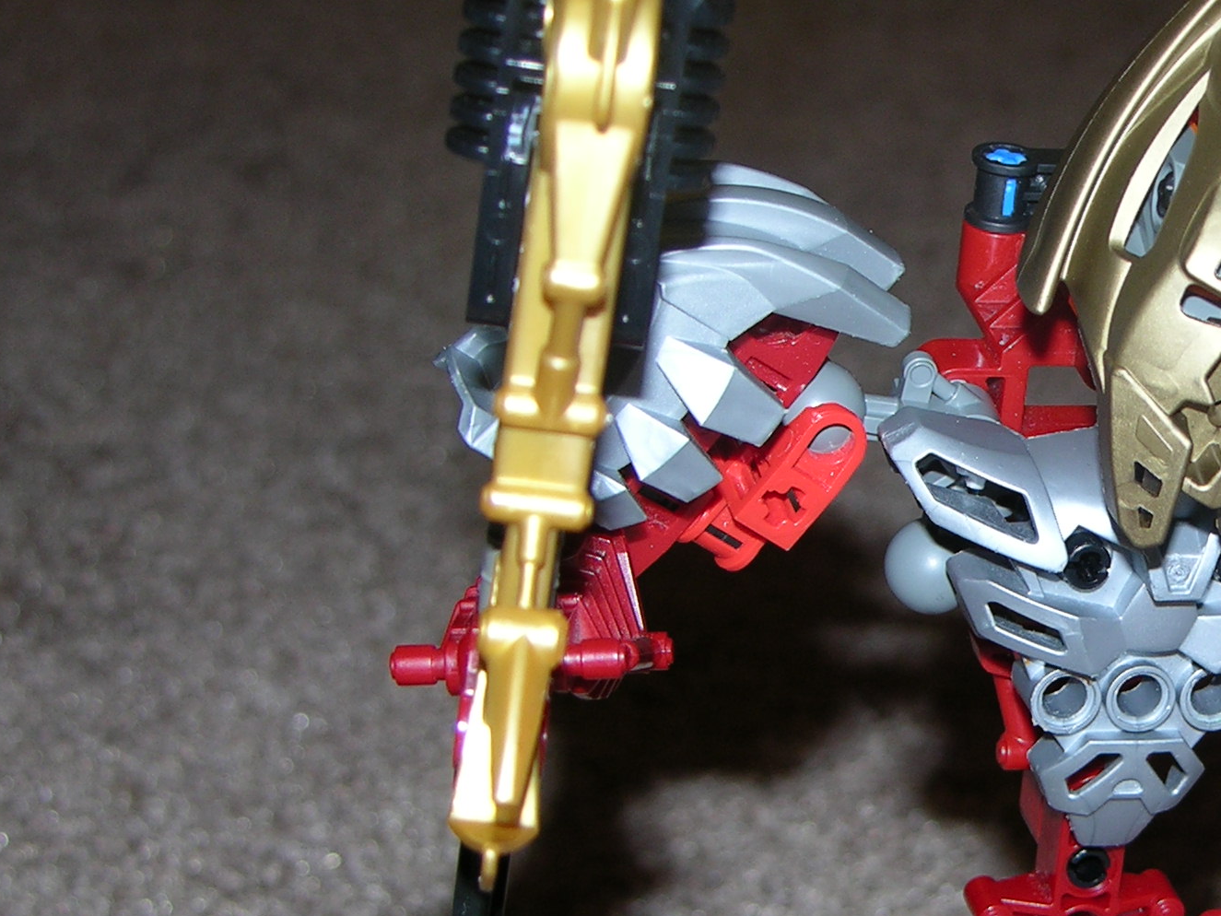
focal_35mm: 133
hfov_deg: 14.6
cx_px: 1177
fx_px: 4692
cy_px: 759
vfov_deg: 11.1
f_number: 3.1
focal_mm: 13.7
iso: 50
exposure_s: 1/60.1
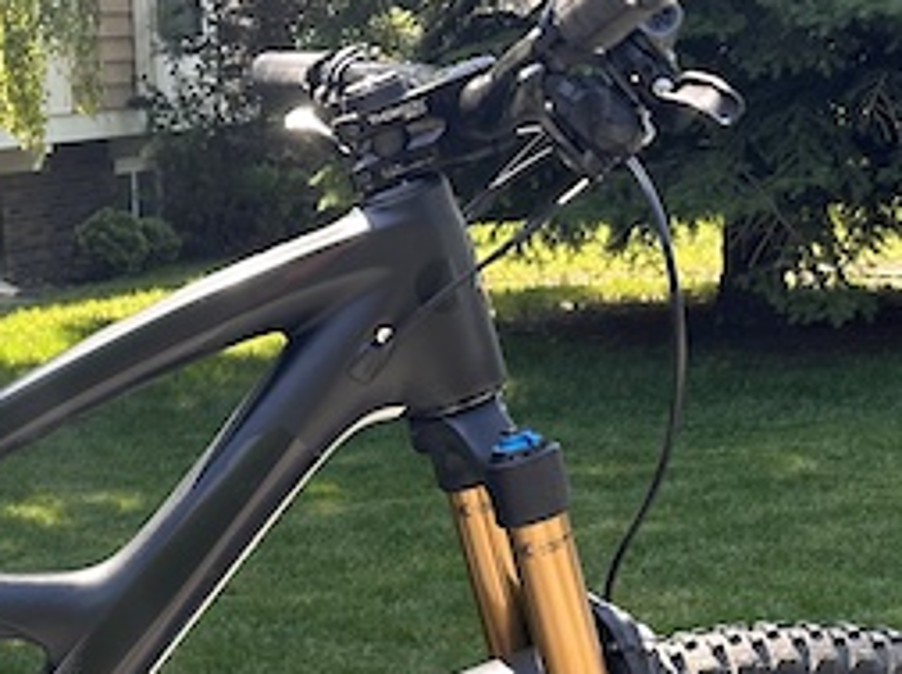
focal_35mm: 76
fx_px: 1978
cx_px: -111
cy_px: 906
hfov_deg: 23.9
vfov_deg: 17.9
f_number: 1.78
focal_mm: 6.86
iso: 80
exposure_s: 1/549
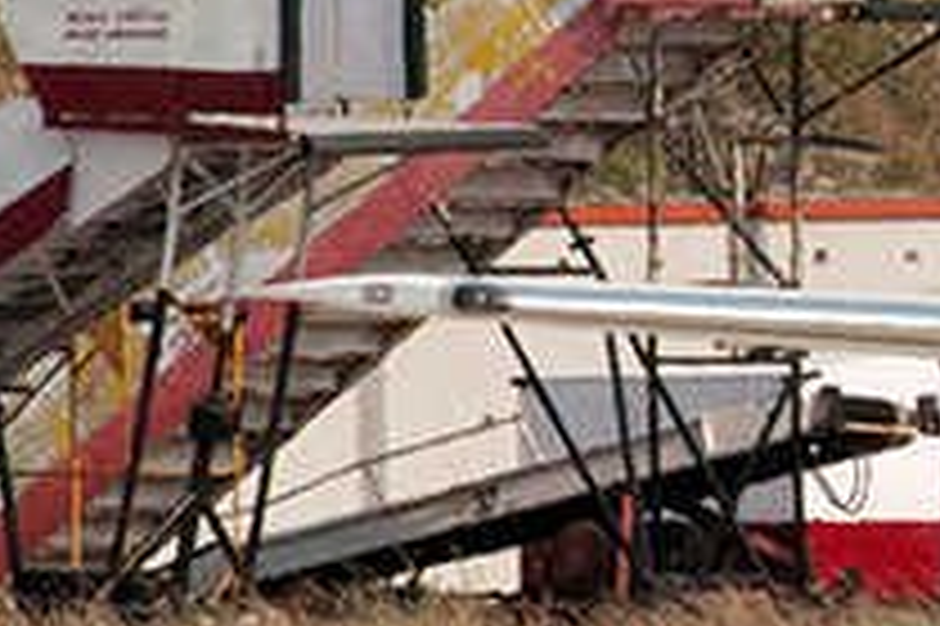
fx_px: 41662
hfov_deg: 1.3
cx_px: 2573
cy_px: 128
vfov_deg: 0.9
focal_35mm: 1597
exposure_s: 1/800
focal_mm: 185
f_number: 13
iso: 2000
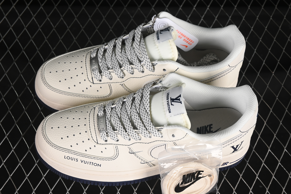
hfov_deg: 27.0
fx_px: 606
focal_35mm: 75
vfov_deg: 18.2
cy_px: 97
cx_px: 146
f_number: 7.1
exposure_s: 1/80
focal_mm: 50
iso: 160
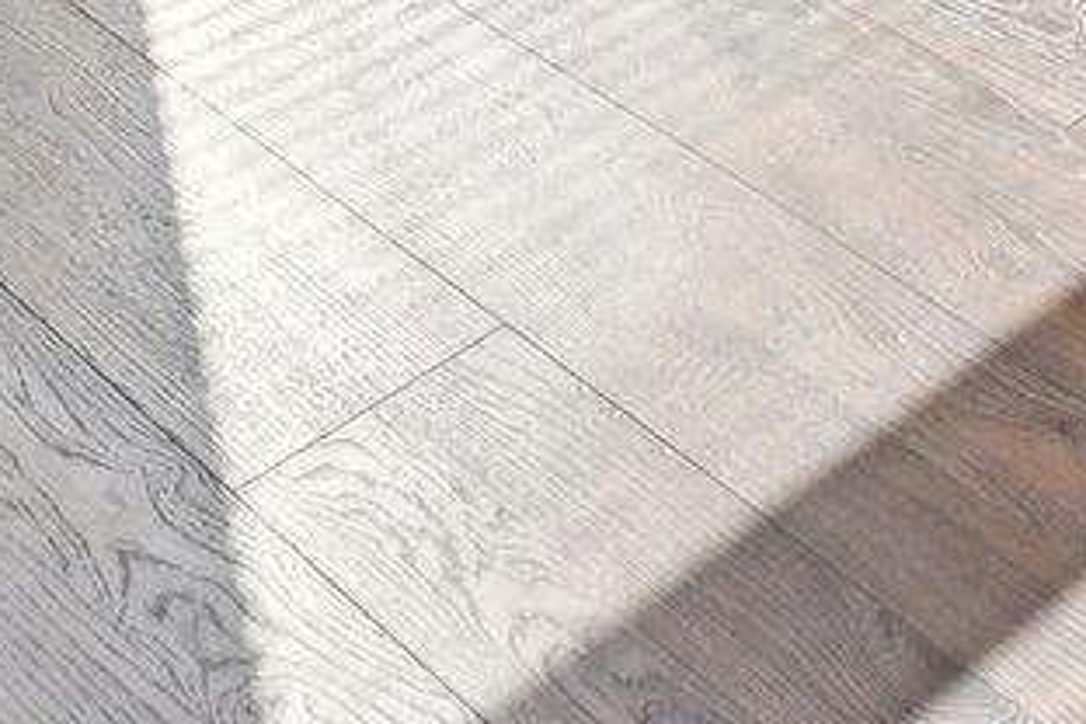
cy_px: -1551
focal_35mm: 92
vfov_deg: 10.1
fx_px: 2775
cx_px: 929
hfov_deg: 21.7
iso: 100
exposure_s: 1/80
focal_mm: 14
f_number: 8
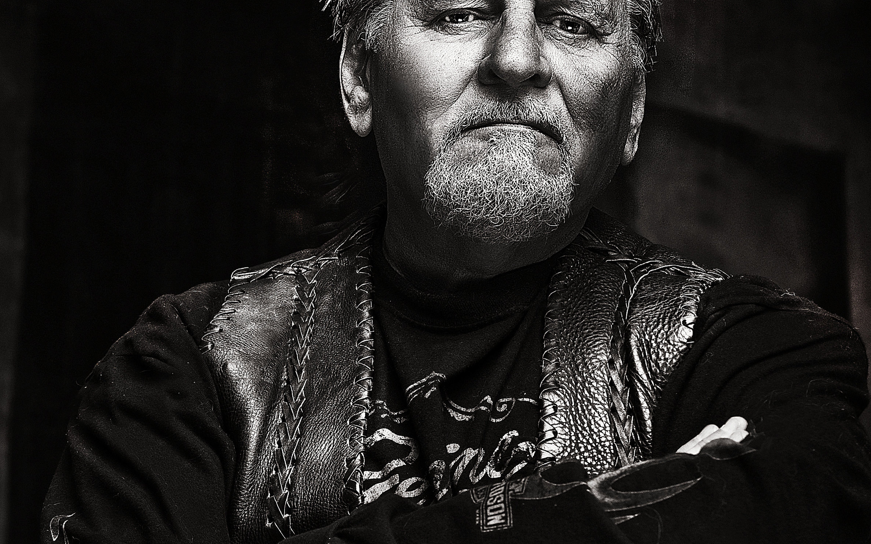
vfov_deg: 10.0
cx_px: 436
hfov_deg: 15.9
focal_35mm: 131
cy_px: 405
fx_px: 3110
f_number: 8
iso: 400
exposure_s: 1/200
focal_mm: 85
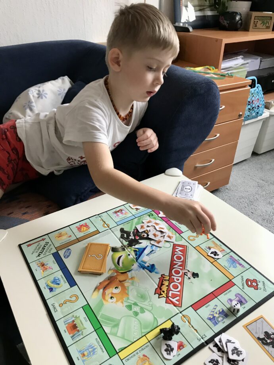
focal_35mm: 28
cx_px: 137
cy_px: 182
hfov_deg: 49.7
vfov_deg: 63.4
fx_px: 296
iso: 50
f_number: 1.8
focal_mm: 3.99
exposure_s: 1/17
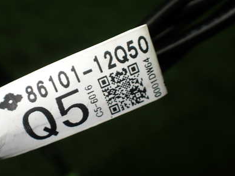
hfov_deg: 40.8
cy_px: 106
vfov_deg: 31.4
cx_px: 81
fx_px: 312
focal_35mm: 46
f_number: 2.3
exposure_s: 1/125
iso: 100
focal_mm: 5.4
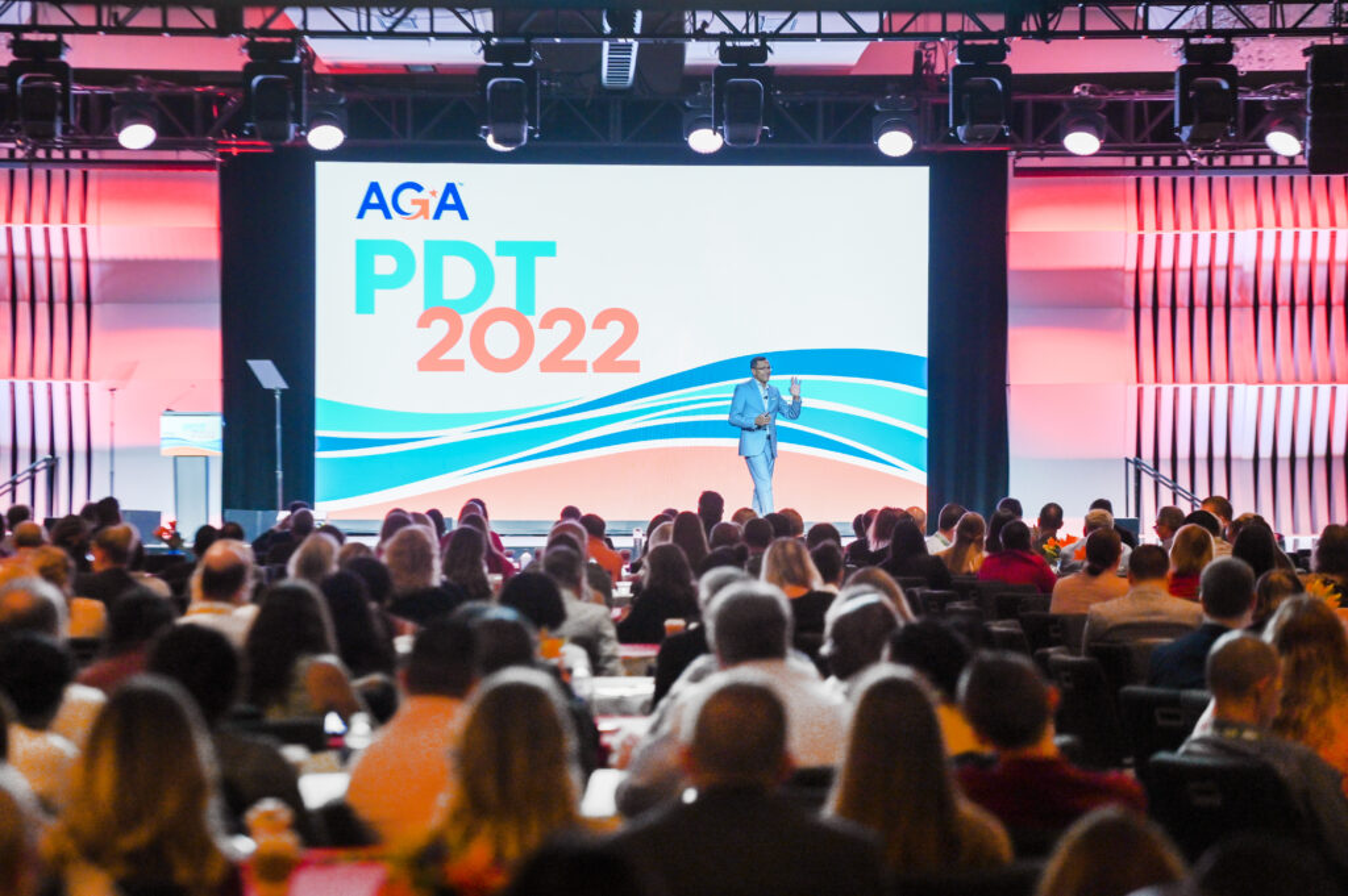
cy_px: 448
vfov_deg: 9.1
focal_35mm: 150
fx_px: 5612
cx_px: 674
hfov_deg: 13.7
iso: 2000
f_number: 4.5
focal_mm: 150
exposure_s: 1/320
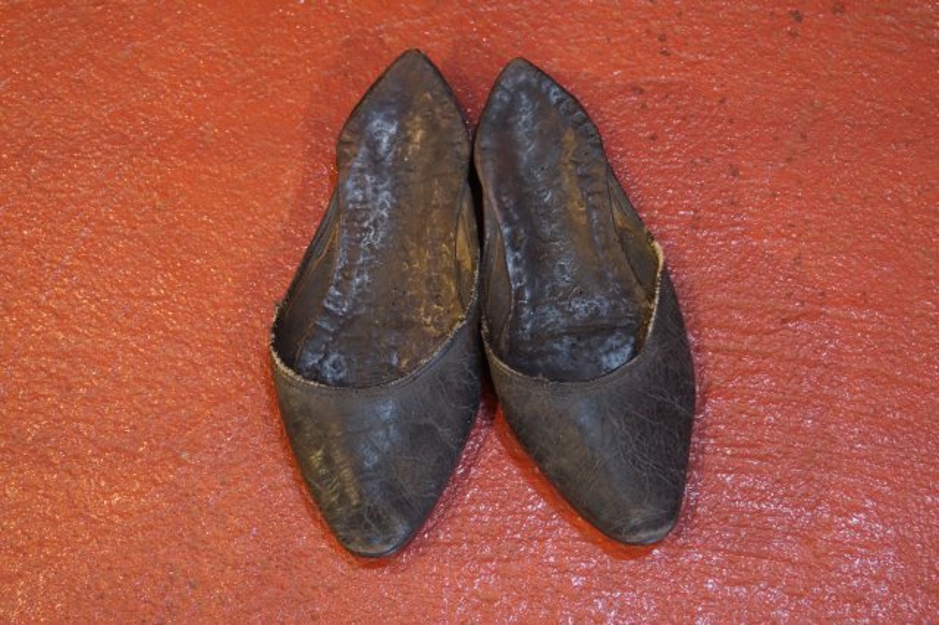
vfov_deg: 20.1
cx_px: 470
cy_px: 312
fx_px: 1760
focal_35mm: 68
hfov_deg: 29.9
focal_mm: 45
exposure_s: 1/40
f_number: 5.6
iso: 6400
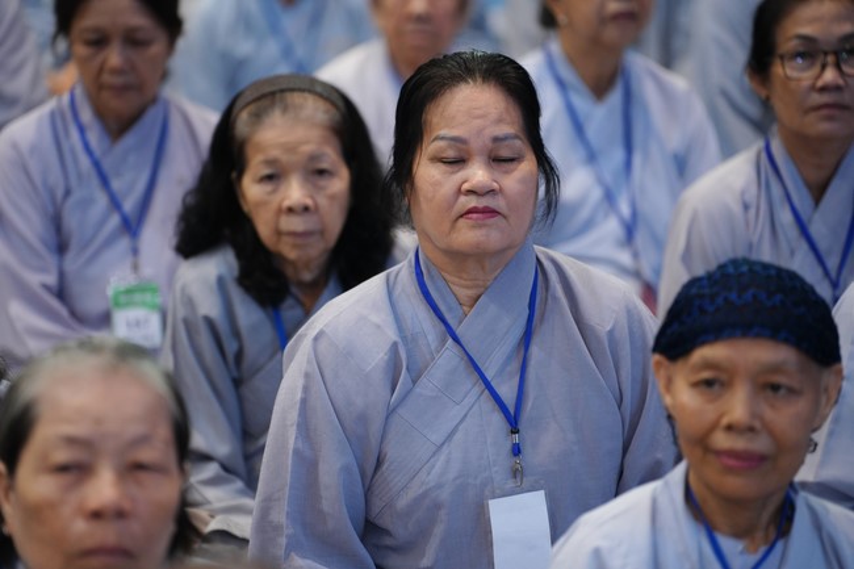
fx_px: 3557
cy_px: 284
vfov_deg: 9.1
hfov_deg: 13.7
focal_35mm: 150
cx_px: 427
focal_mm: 150
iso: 2000
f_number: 2.8
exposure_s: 1/160
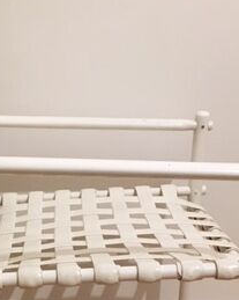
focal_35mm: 70
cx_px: 82
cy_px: 247
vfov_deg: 26.6
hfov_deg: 21.8
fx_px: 619
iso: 200
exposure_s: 1/17
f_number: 2.2
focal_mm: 4.15
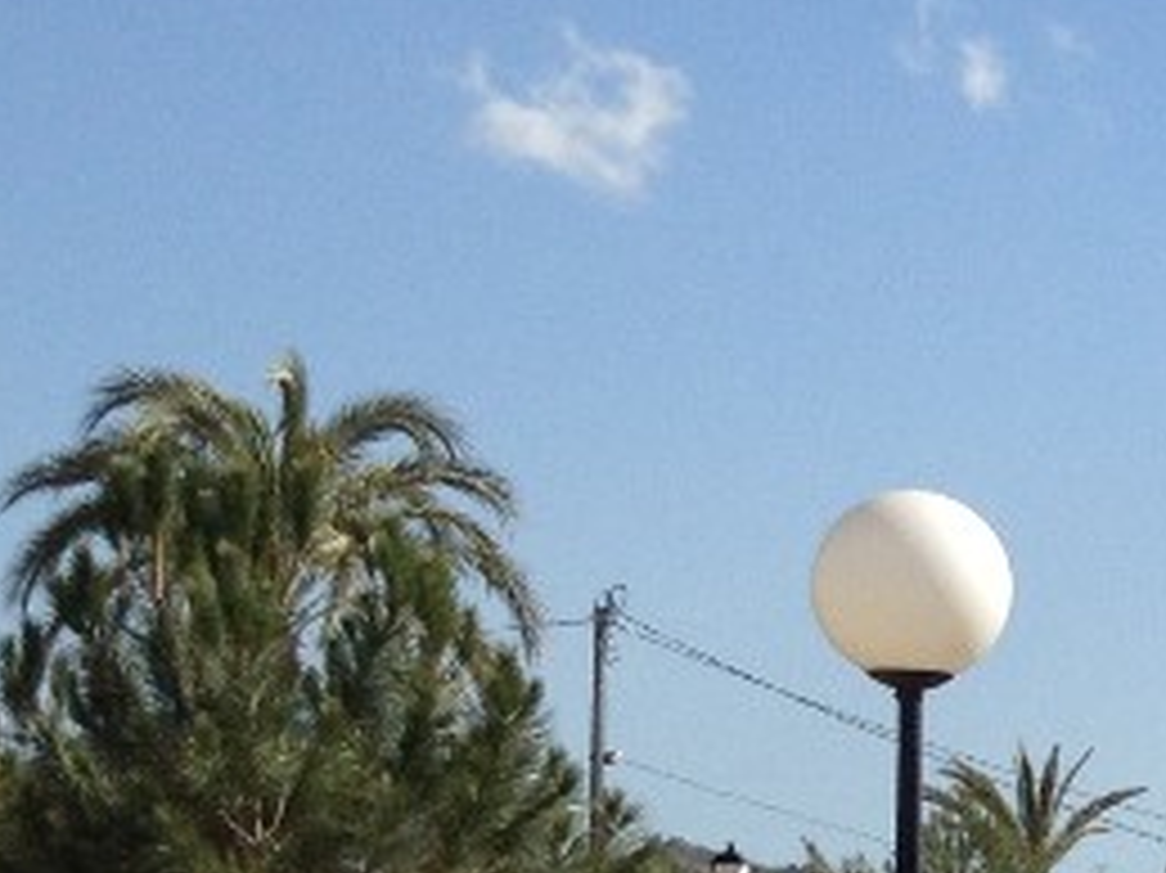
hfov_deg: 10.5
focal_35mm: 173
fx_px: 5825
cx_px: 2282
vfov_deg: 8.4
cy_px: 1328
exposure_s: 1/2123
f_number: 2.4
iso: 50
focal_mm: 4.28
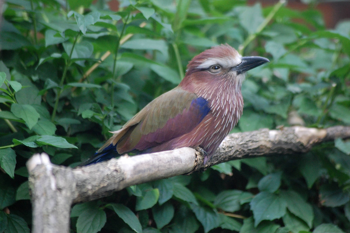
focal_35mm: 300
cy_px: 116
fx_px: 2914
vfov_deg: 4.6
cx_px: 175
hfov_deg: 6.9
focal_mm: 200
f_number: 5.6
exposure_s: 1/160
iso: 800
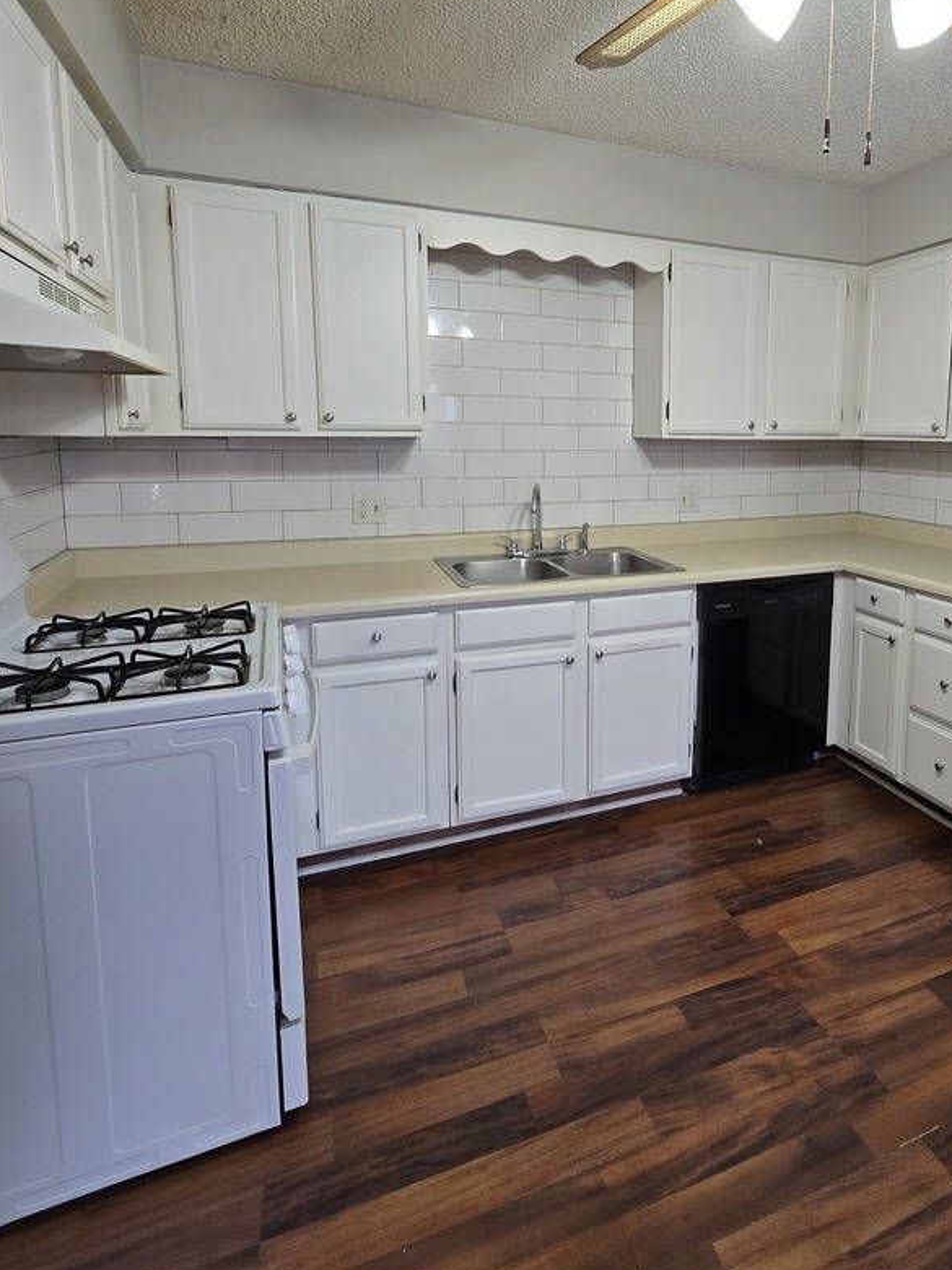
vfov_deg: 86.8
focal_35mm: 18
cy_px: 516
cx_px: 630
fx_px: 660
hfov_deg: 69.7
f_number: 2.2
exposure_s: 1/60
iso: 80
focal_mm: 2.2
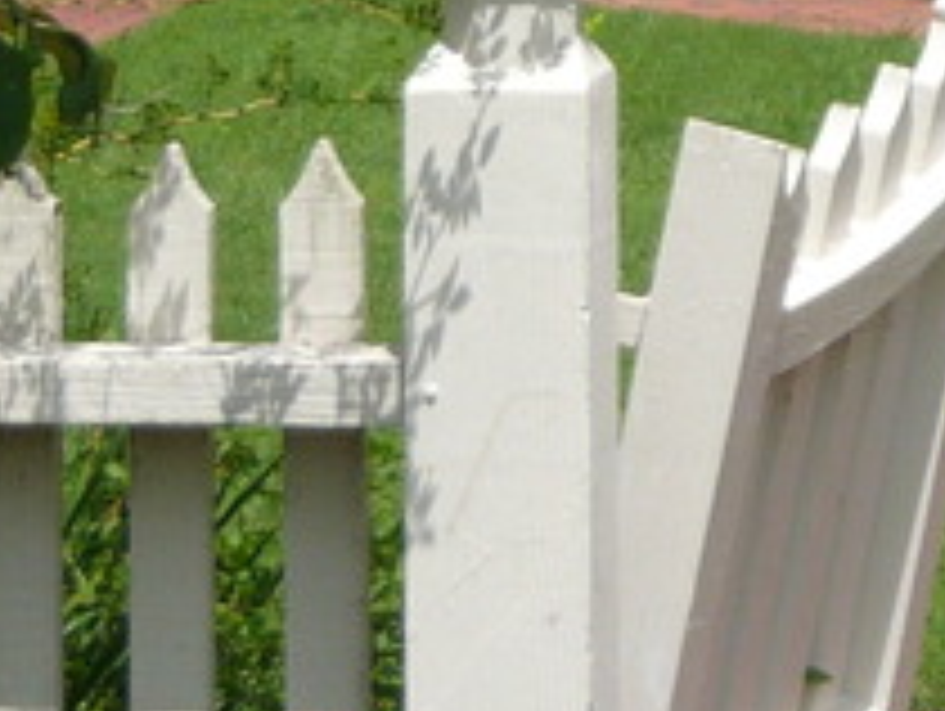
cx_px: 1469
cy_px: -706
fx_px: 4838
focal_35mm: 177
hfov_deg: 10.7
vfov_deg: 8.0
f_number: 8
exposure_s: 1/200
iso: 100
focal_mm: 6.3
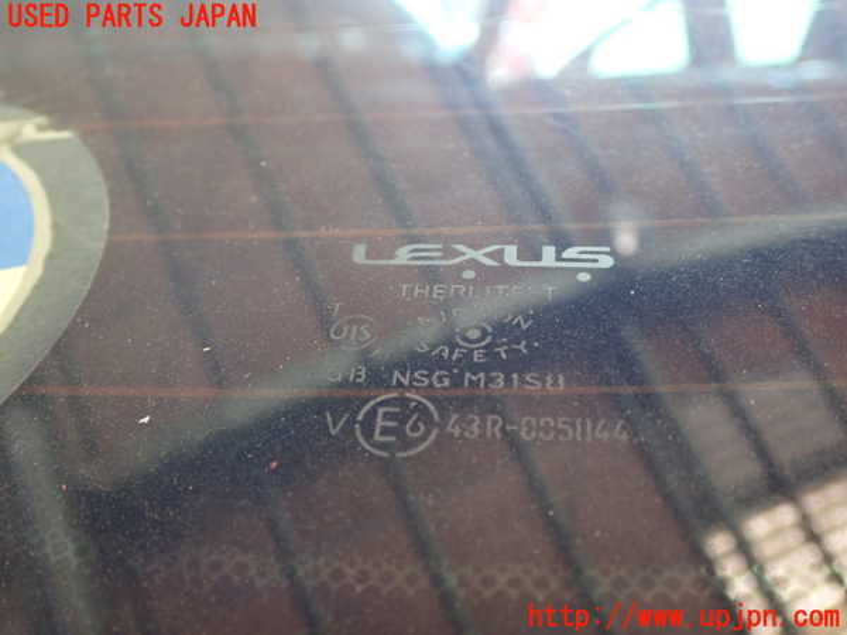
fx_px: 1003
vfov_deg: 35.1
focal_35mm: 41
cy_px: 318
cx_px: 424
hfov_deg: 45.8
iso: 800
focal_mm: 7.31
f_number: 2.8
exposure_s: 1/15
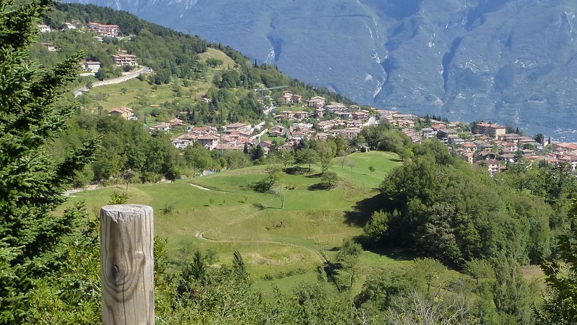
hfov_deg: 33.1
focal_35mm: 62
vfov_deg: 19.4
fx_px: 949
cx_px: 435
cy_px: 106
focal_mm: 5.9
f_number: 4
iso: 160
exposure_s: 1/500
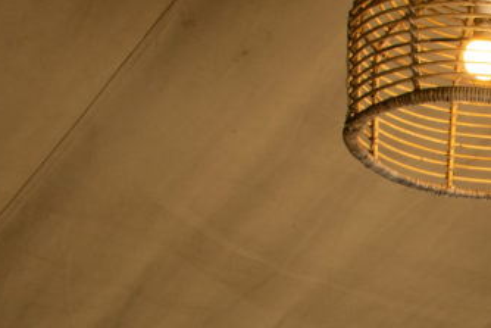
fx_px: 2006
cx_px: 1039
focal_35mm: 147
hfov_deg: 12.1
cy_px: 791
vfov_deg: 8.5
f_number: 9
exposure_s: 1/60
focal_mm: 24
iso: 200
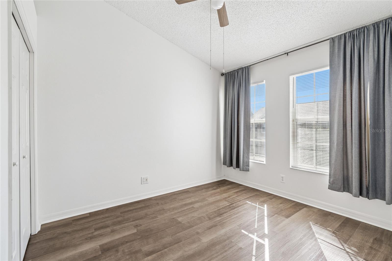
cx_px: 196
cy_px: 130
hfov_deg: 100.4
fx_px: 163
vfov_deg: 77.3
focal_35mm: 15
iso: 100
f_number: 7.1
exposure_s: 1/125
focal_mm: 10
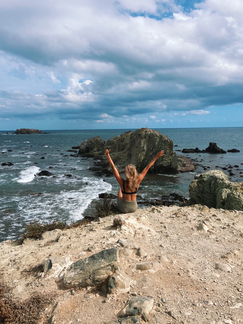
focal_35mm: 30
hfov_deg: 46.8
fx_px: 281
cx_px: 118
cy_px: 140
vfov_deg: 59.7
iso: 32
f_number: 1.8
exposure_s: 1/6757
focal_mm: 4.25
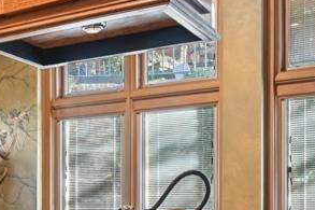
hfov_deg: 31.5
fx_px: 551
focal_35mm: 63
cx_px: 90
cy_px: 208
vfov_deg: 20.9
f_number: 8
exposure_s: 1/8
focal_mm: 18
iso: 400
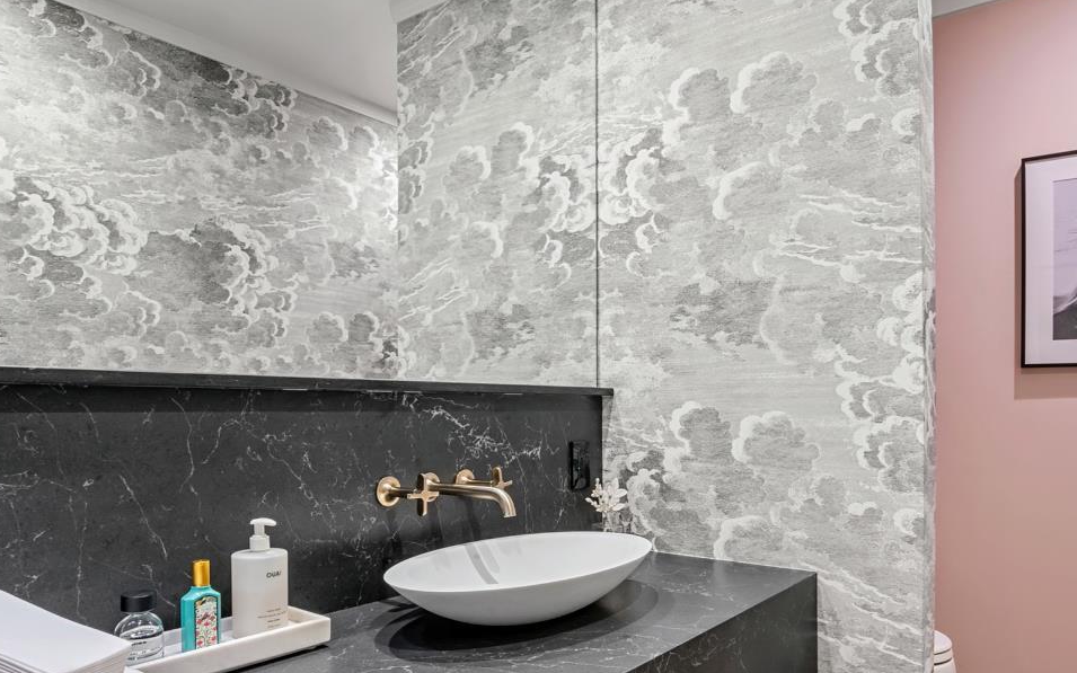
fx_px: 704
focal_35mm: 24
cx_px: 560
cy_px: 372
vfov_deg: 51.0
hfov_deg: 74.8
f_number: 9
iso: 250
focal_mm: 10
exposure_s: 1
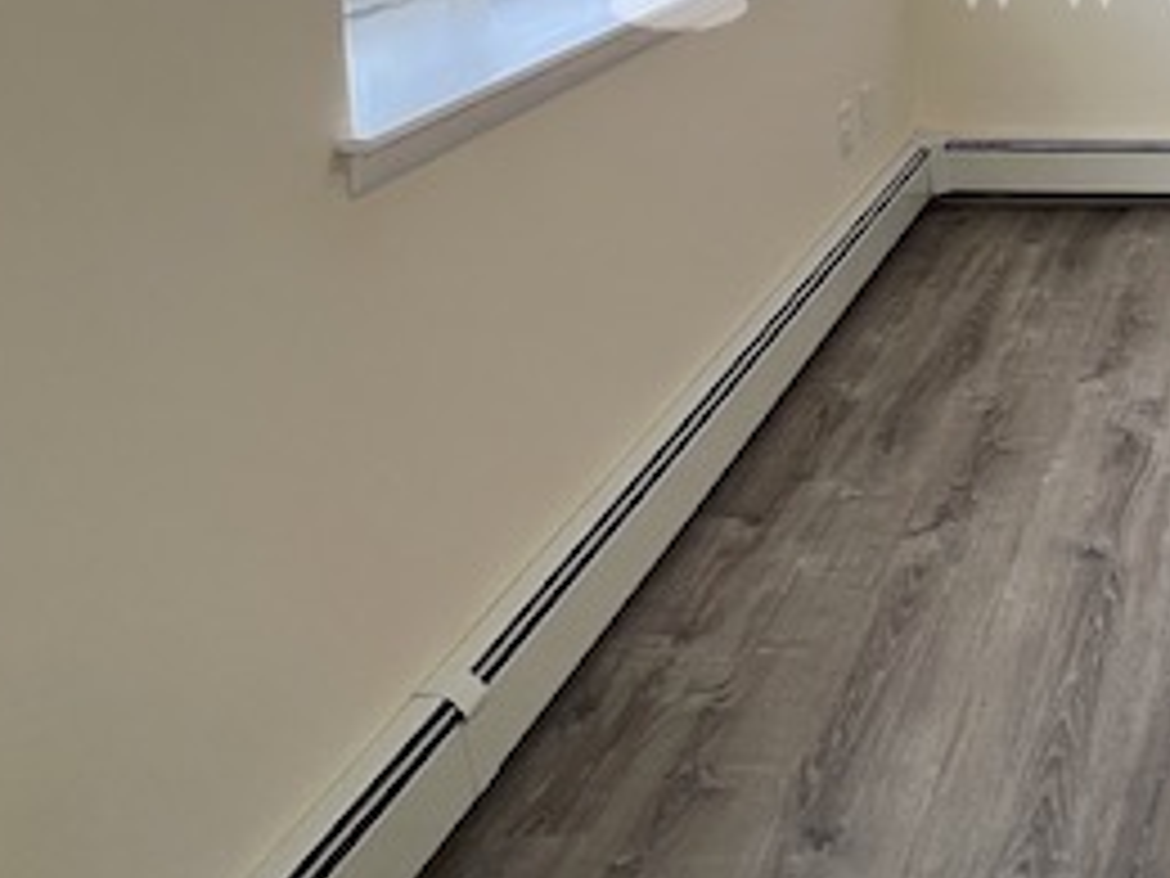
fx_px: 1352
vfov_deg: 31.6
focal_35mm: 40
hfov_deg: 36.9
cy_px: -104
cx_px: 1372
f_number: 1.8
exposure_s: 1/120
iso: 64
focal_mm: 1.57
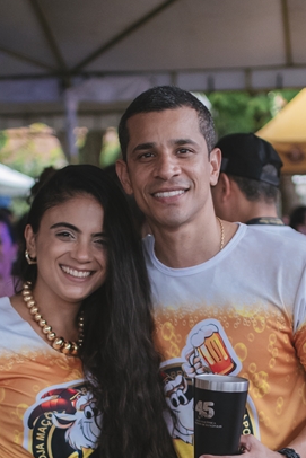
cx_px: 152
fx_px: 1222
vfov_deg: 20.9
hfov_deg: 14.3
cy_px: 399
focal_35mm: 96
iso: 2500
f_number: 2
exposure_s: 1/1600
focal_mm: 35
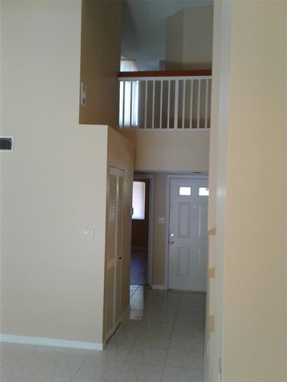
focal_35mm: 33
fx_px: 365
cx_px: 144
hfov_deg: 42.9
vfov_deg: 55.4
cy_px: 191
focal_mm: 3.3
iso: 100
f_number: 2.2
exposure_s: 1/33
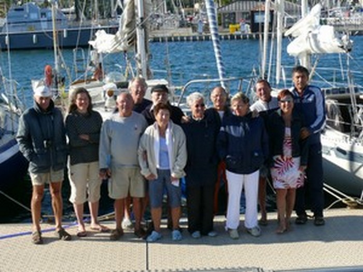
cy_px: 136
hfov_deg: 27.8
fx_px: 734
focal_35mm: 70
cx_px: 182
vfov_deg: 21.0
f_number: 5.6
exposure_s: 1/250
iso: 100
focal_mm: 13.5
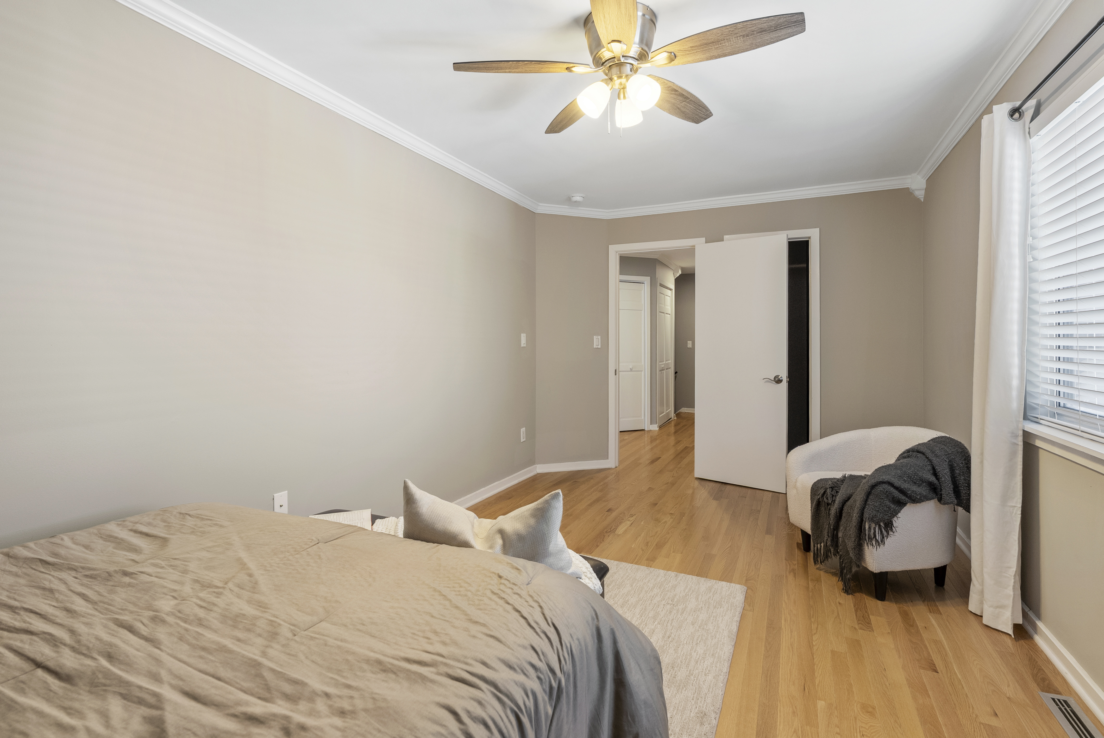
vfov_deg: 73.8
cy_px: 369
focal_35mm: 16
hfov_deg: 96.7
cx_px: 552
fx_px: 491
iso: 800
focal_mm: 16
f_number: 8
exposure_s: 1/5
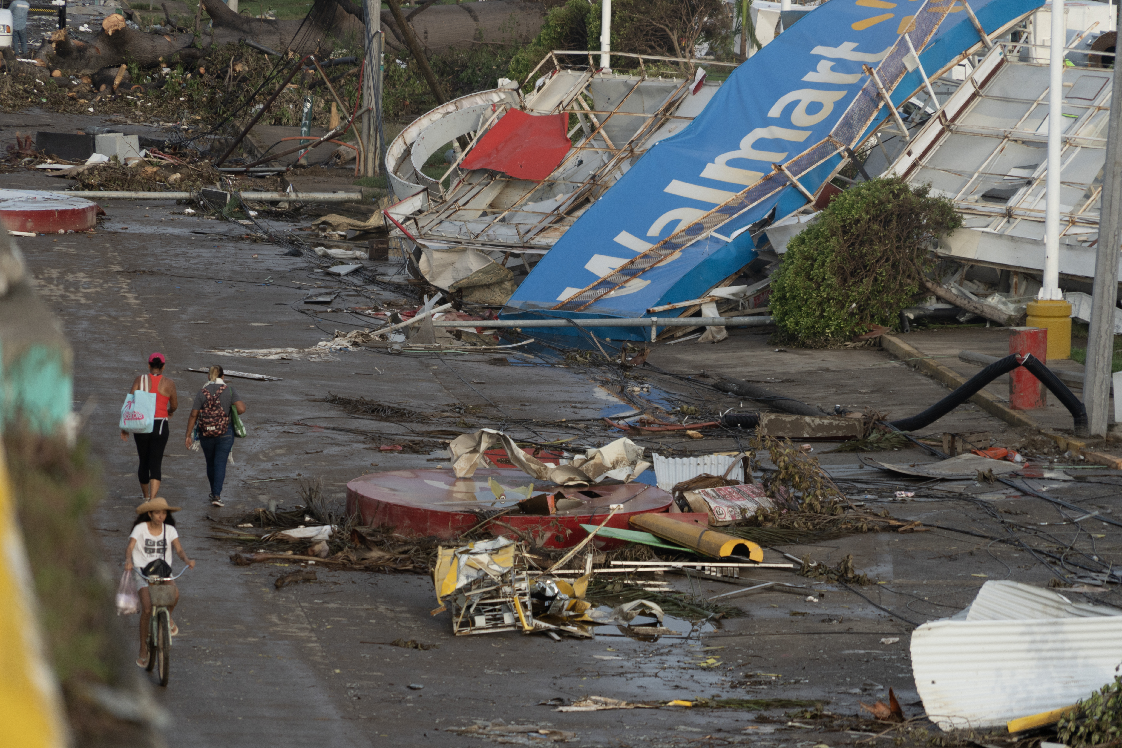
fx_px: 7479
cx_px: 561
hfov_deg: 8.6
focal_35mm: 240
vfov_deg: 5.7
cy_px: 374
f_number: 6.3
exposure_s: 1/640
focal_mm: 240
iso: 400
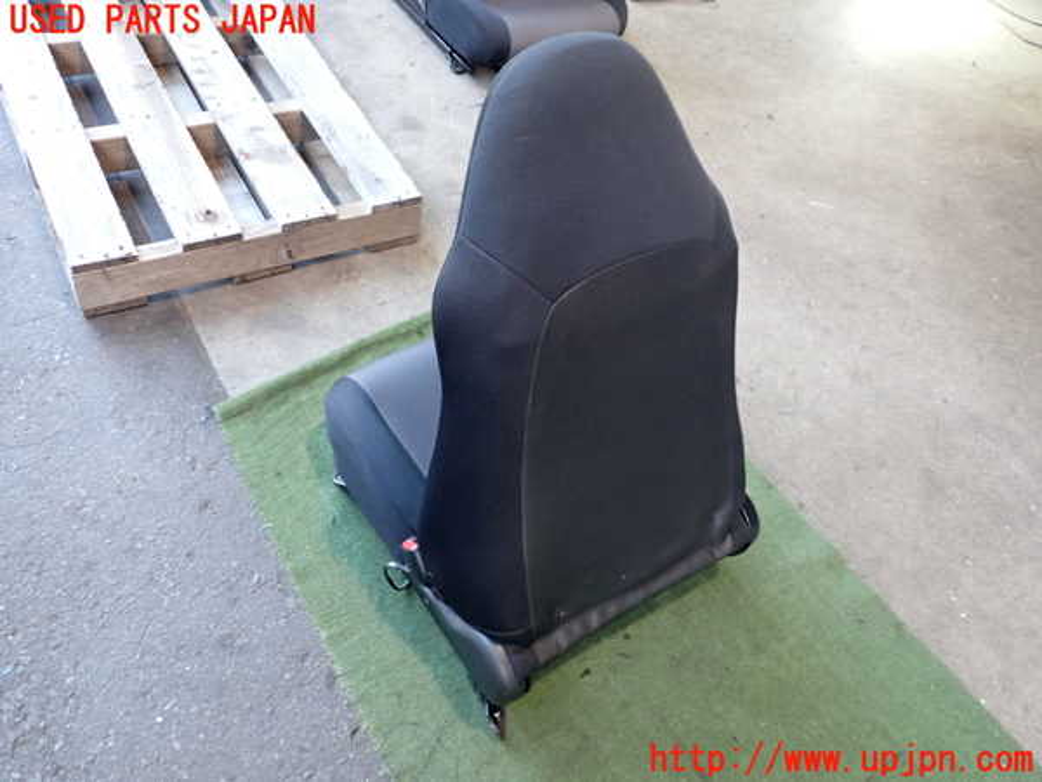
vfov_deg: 46.8
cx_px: 521
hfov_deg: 60.0
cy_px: 391
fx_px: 903
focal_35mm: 30
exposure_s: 1/30
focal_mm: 5.4
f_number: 2.3
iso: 250
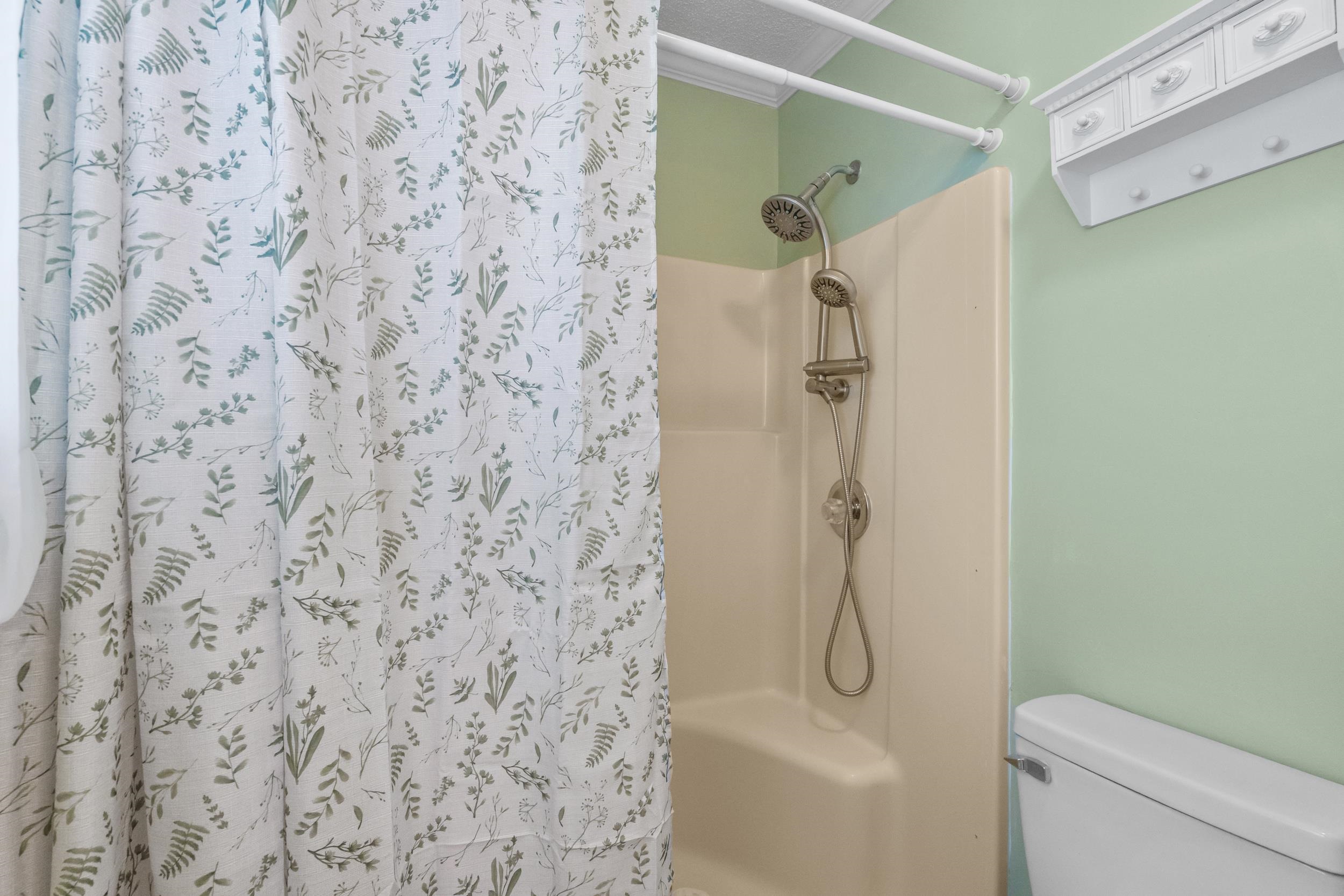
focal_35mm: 16
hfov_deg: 96.7
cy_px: 448
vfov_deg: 73.8
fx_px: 597
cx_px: 672
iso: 1000
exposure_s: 1/15
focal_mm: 16
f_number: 8
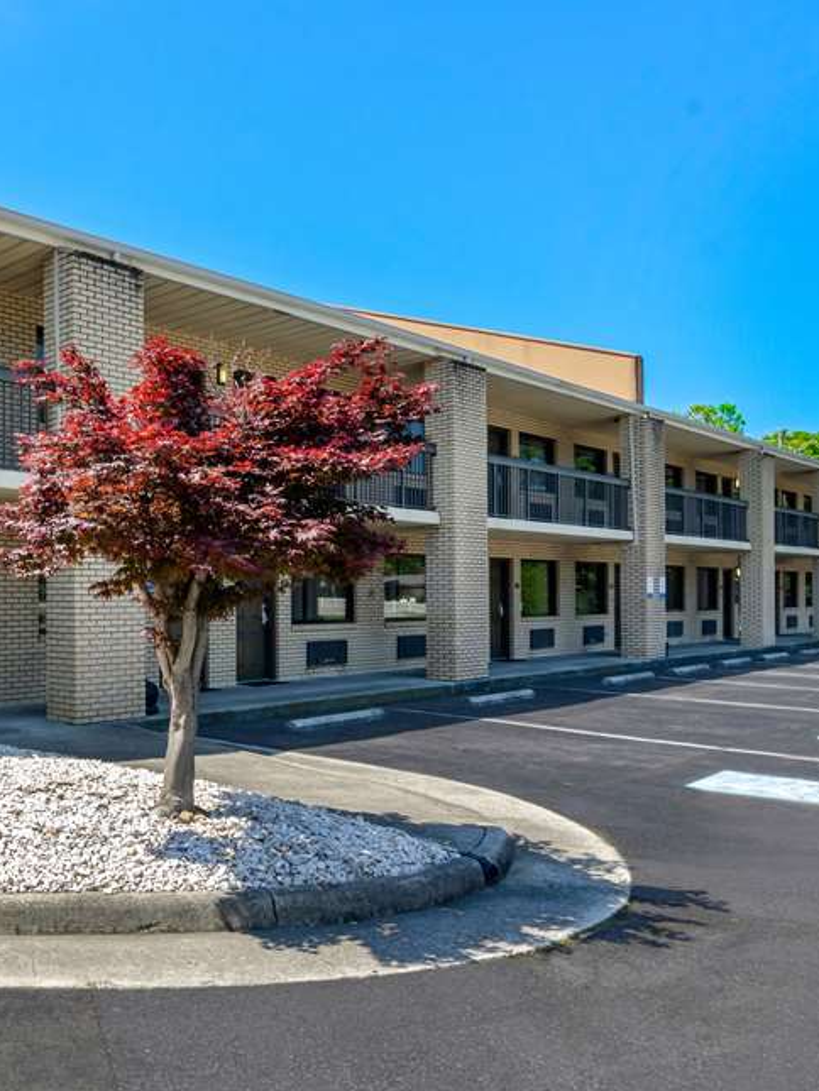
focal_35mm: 30
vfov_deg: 60.3
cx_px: 73
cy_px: 549
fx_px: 939
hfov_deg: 42.9
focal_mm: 13
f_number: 11
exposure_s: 1/30
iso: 200
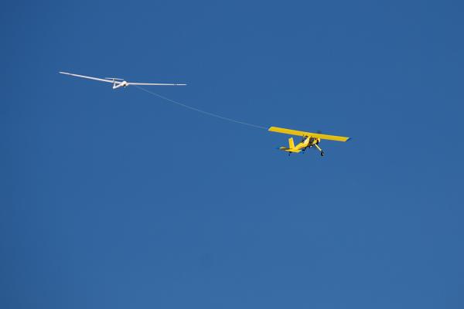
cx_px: 232
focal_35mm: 300
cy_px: 154
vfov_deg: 4.6
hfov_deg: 6.9
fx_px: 3866
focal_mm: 200
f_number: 5.6
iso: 100
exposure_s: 1/800
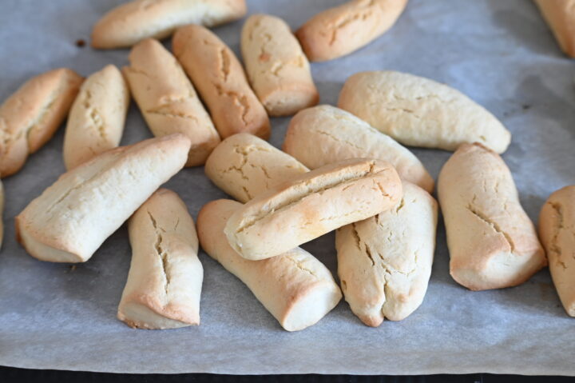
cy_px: 192
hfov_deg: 21.9
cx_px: 288
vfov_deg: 14.7
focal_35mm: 93
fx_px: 1484
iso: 200
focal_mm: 62
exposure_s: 1/10
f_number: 5.6
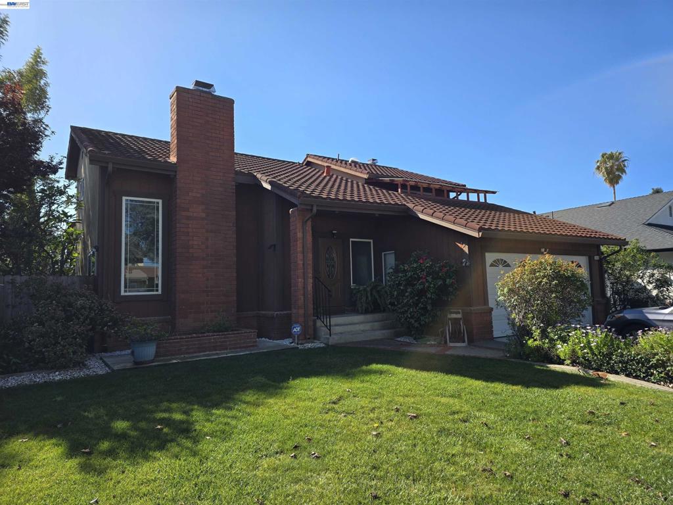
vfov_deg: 58.9
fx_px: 447
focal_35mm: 23
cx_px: 336
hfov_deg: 73.9
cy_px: 252
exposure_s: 1/492
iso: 12
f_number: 1.7
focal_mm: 6.3
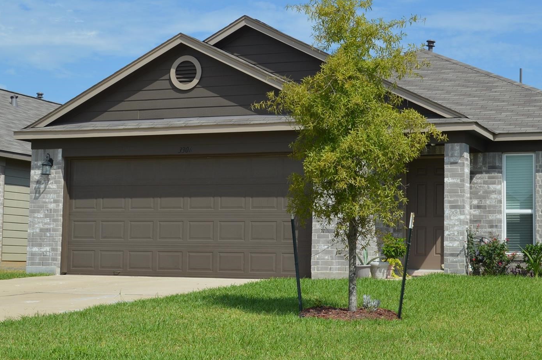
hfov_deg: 28.4
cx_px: 325
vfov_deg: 19.1
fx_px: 1068
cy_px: 147
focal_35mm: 71
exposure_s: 1/250
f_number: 8
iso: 100
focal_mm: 32
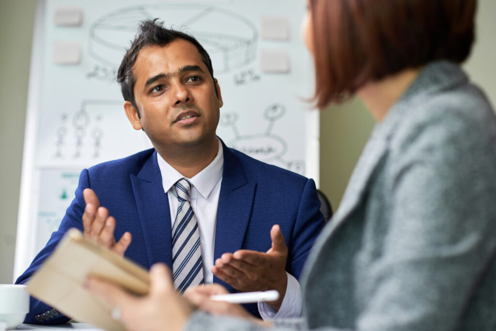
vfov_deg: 16.1
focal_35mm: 85
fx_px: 1171
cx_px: 248
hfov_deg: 23.9
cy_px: 166
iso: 125
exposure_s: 1/160
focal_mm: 85
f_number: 3.2
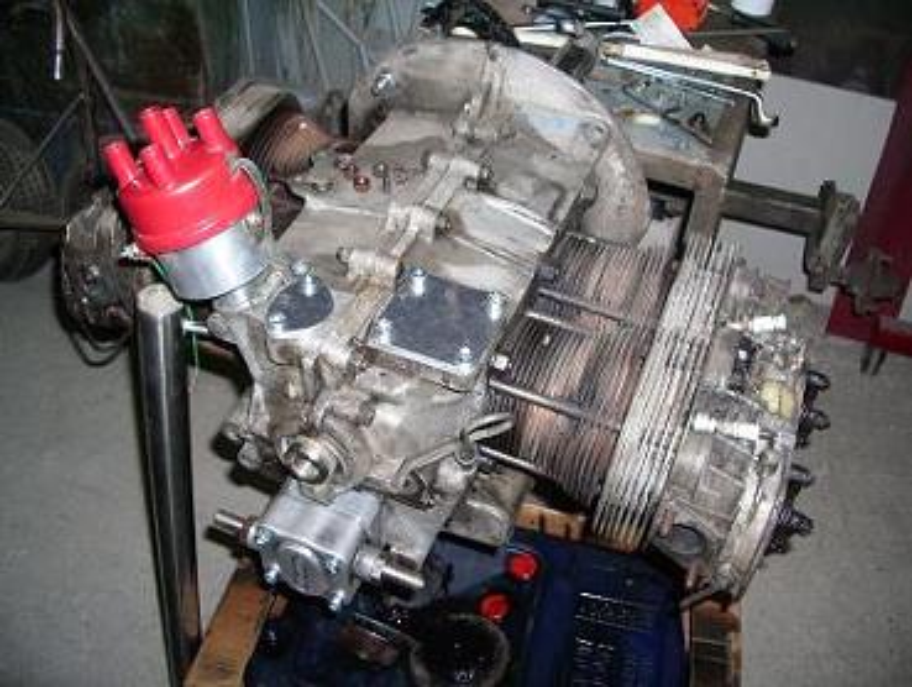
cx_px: 456
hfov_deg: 52.6
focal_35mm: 35
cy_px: 344
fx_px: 924
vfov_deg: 40.8
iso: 200
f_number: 2.6
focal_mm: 5.8
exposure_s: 1/60
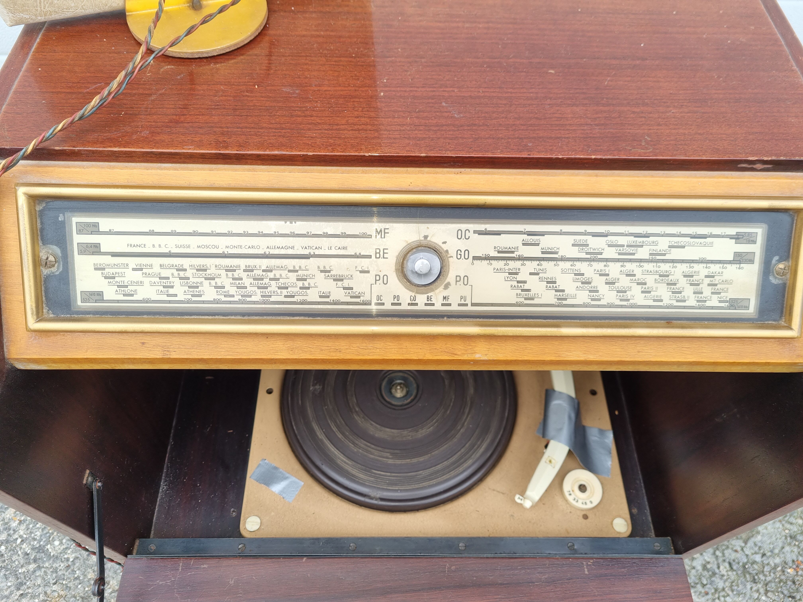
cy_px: 301
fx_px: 603
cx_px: 402
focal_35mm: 26
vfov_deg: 53.1
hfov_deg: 67.3
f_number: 1.8
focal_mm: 5.4
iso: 50
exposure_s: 1/406
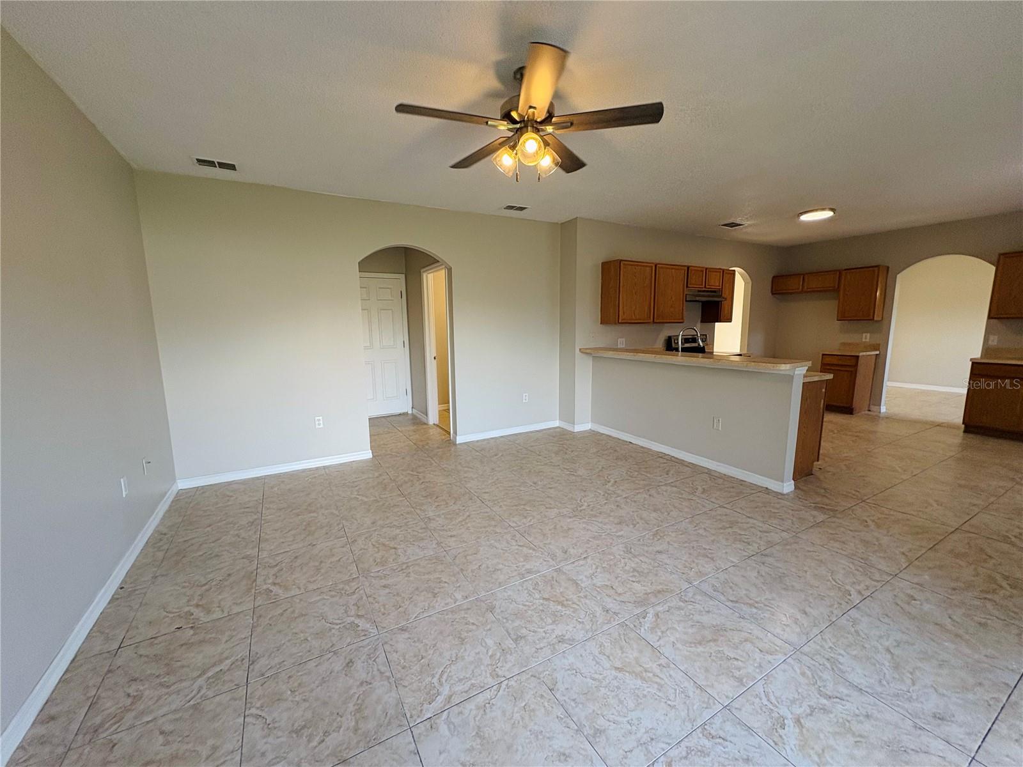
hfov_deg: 102.1
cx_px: 512
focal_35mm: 14
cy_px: 384
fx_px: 414
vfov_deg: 85.7
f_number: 2.2
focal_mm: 2.22
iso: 125
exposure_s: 1/135
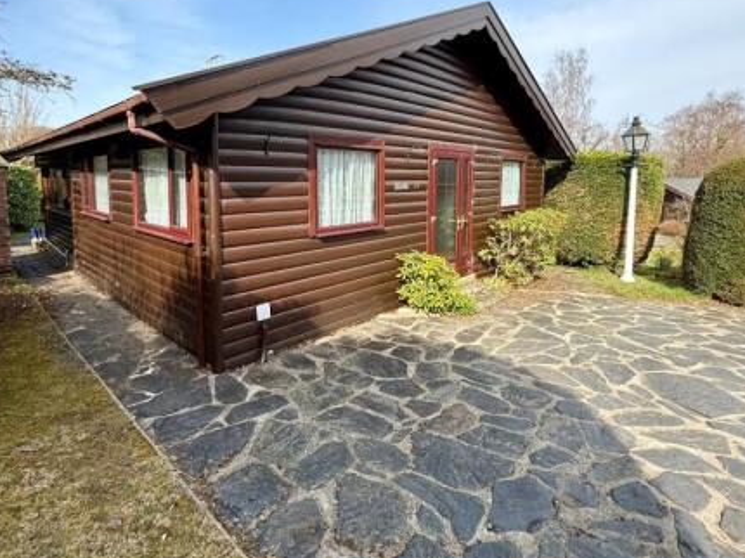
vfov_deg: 67.7
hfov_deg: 84.6
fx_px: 409
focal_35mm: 19
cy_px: 214
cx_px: 349
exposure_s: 1/726
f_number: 2.2
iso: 64
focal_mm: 2.22
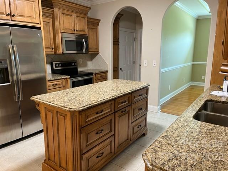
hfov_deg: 67.3
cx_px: 114
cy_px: 86
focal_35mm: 26
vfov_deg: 53.1
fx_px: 171
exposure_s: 1/60
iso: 320
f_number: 1.6
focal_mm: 5.1
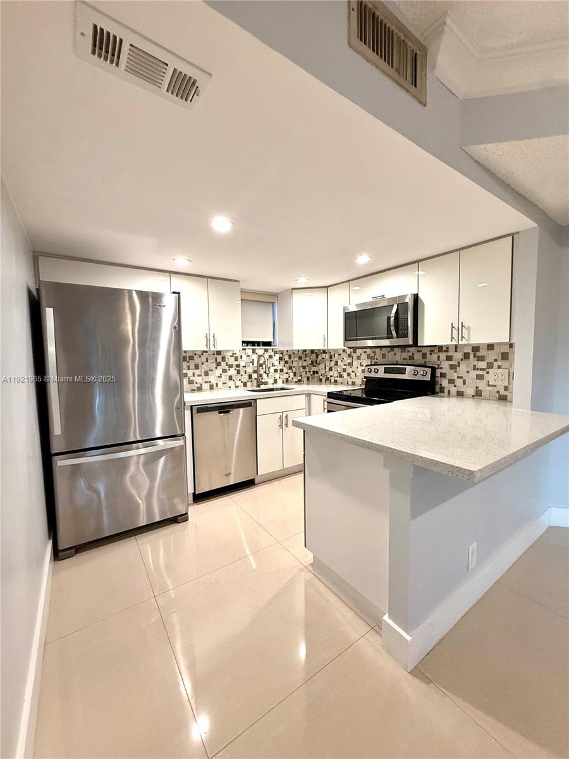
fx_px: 307
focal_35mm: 14
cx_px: 284
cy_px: 380
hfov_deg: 85.7
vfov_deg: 102.1
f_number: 2.2
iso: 250
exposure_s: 1/120
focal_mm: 2.22
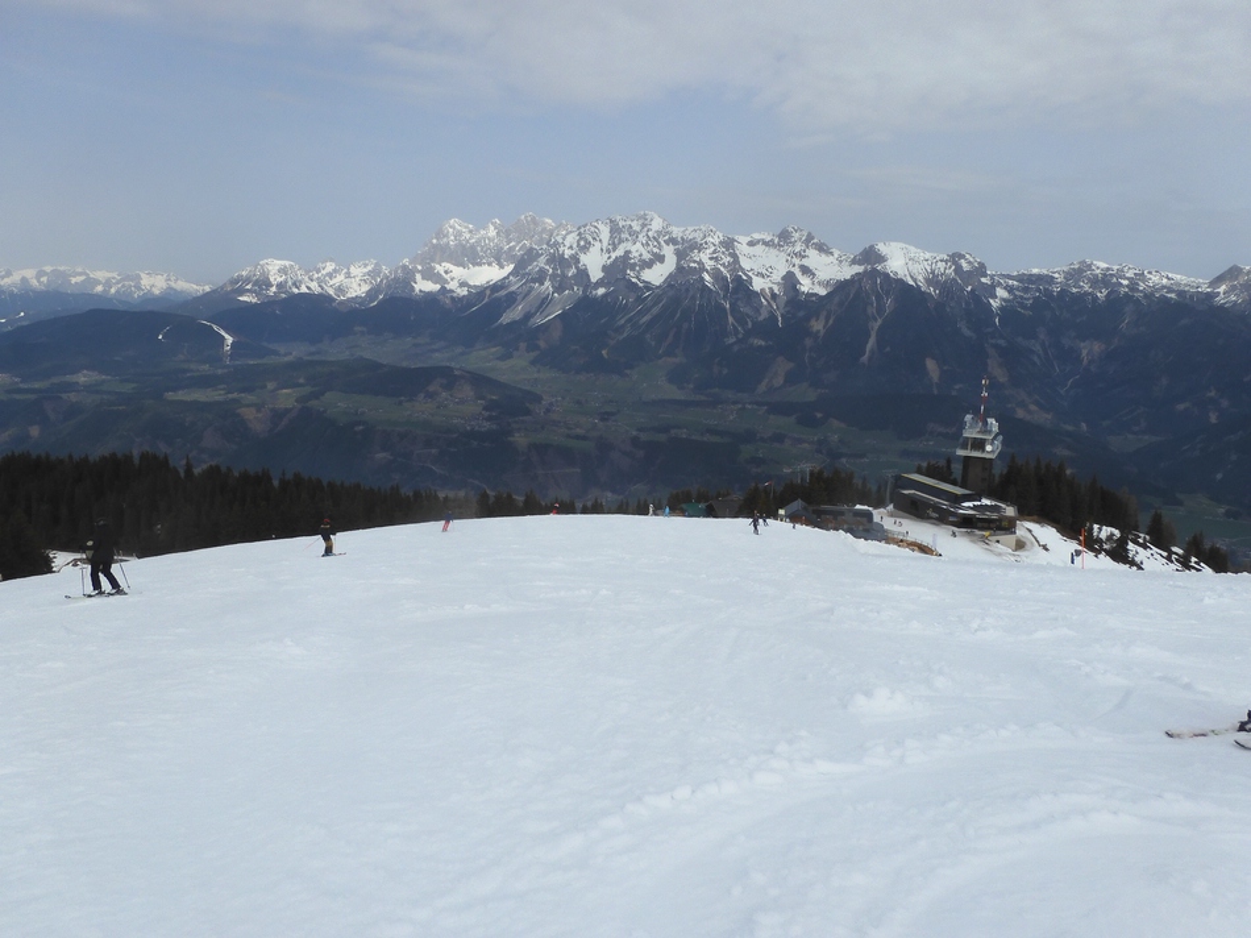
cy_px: 469
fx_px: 867
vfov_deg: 56.8
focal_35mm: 24
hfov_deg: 71.6
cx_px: 626
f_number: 4
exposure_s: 1/2000
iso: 100
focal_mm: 4.3
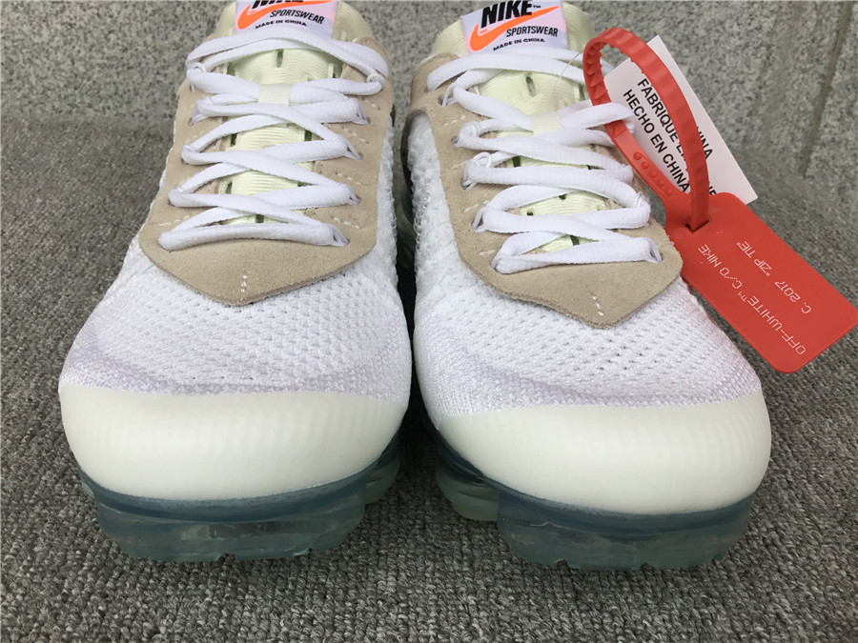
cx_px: 429
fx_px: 768
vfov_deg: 45.4
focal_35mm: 31
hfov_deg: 58.4
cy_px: 322
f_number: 2.4
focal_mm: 3.3
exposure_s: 1/100
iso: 32
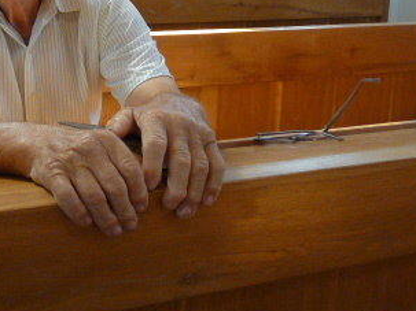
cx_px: 14
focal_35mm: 57
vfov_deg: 24.4
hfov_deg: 31.6
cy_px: -8
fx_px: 685
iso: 320
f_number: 2.8
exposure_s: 1/30
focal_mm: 4.8
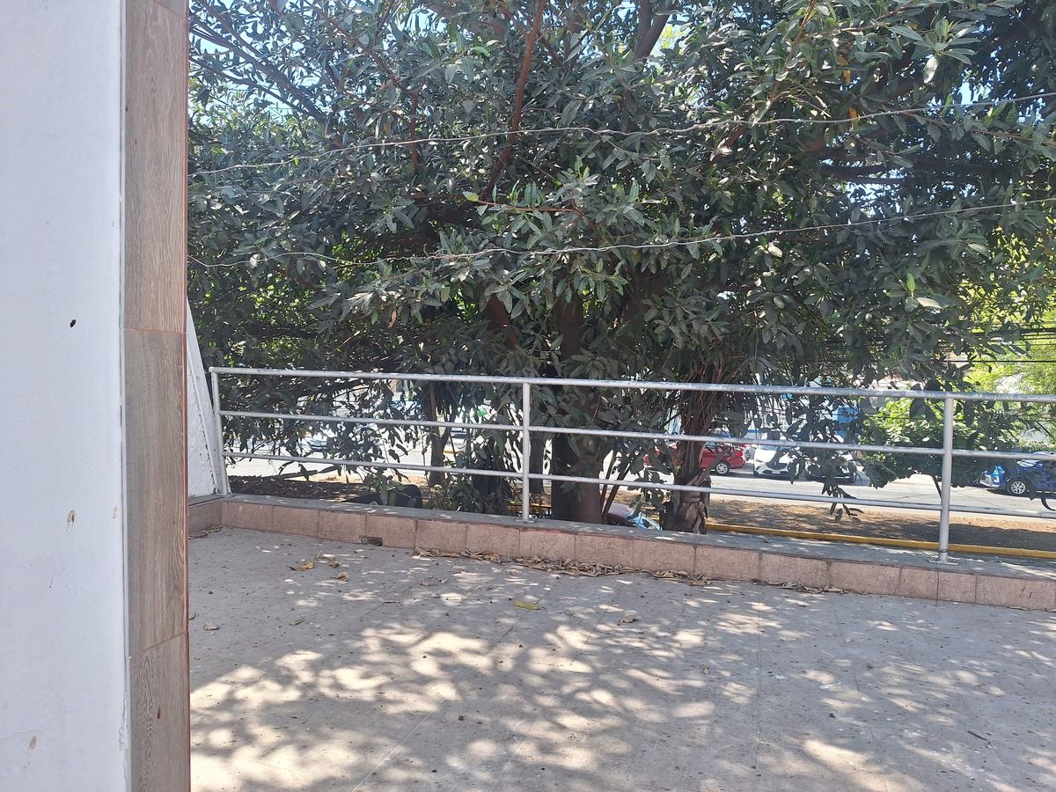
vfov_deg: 58.9
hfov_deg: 73.9
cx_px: 528
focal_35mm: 23
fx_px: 702
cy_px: 396
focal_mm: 5.54
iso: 40
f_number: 1.8
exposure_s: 1/750
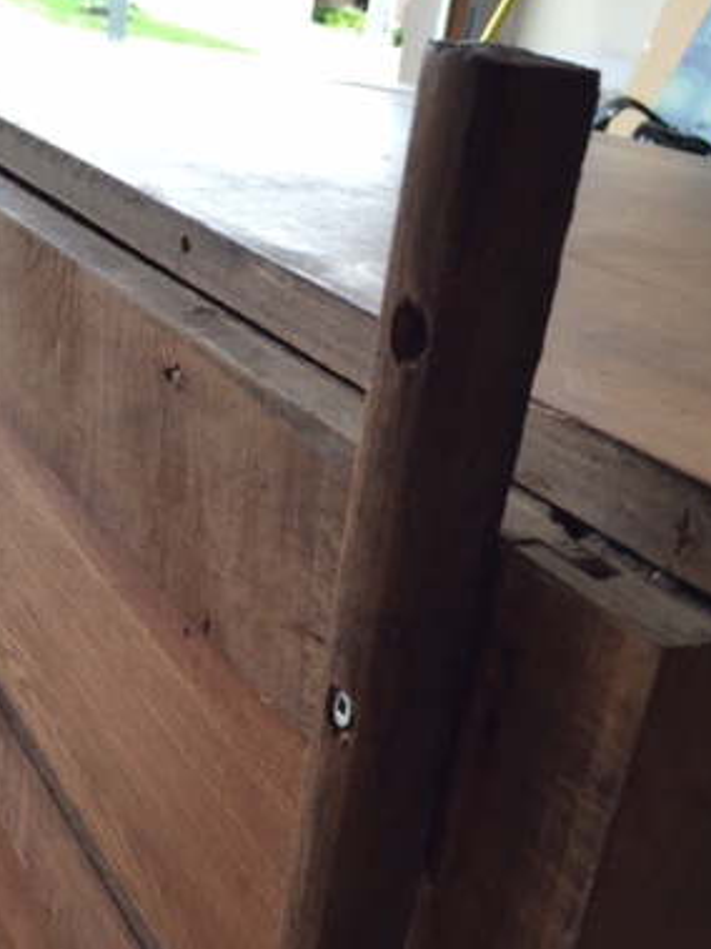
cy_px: 649
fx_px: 1343
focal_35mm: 49
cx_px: 260
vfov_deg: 38.4
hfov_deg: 29.5
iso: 40
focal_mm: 4.15
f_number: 2.2
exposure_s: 1/120
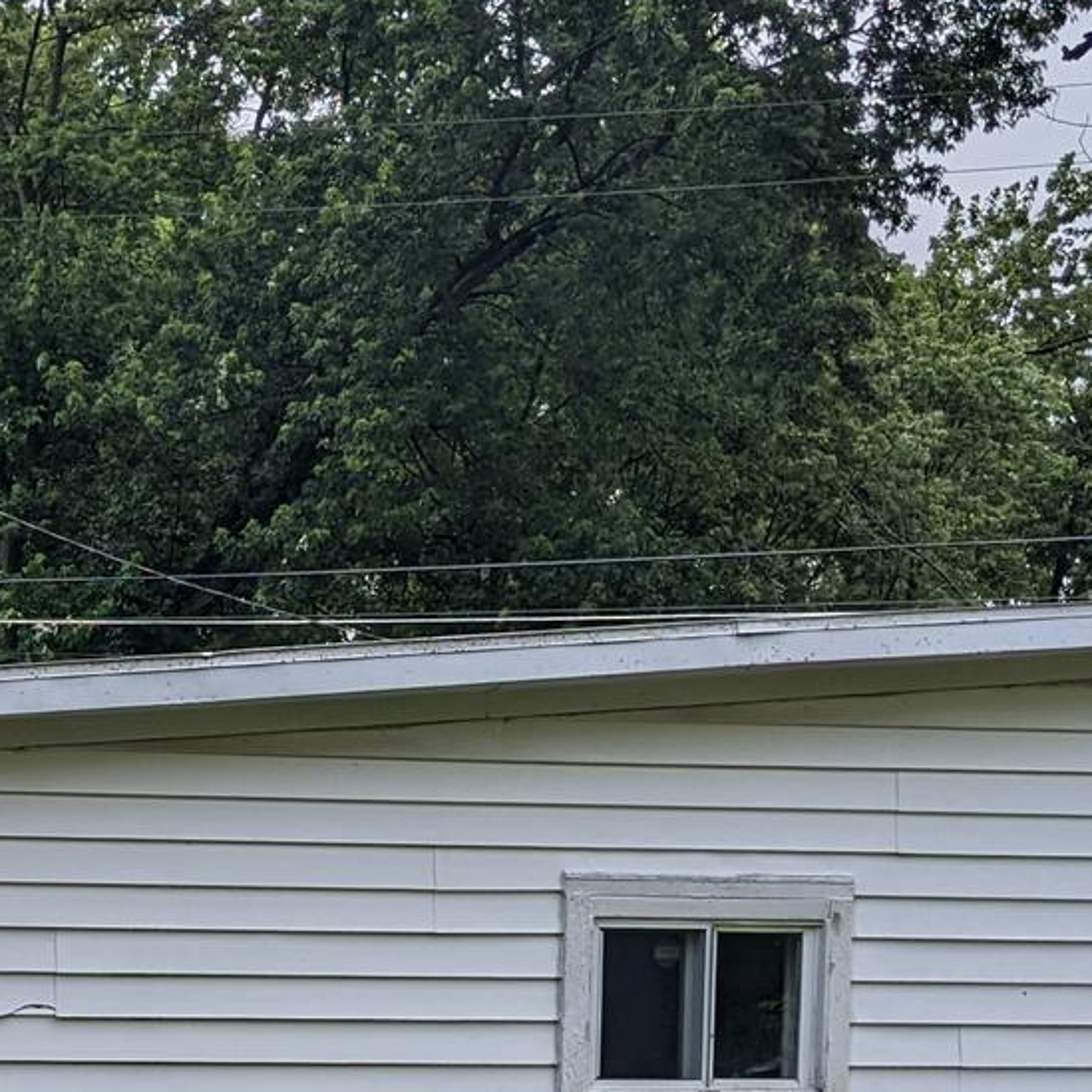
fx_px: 3176
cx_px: -72
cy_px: 1187
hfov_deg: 18.8
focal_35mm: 89
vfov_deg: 18.8
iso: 61
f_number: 1.73
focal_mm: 4.38
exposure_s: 1/2128
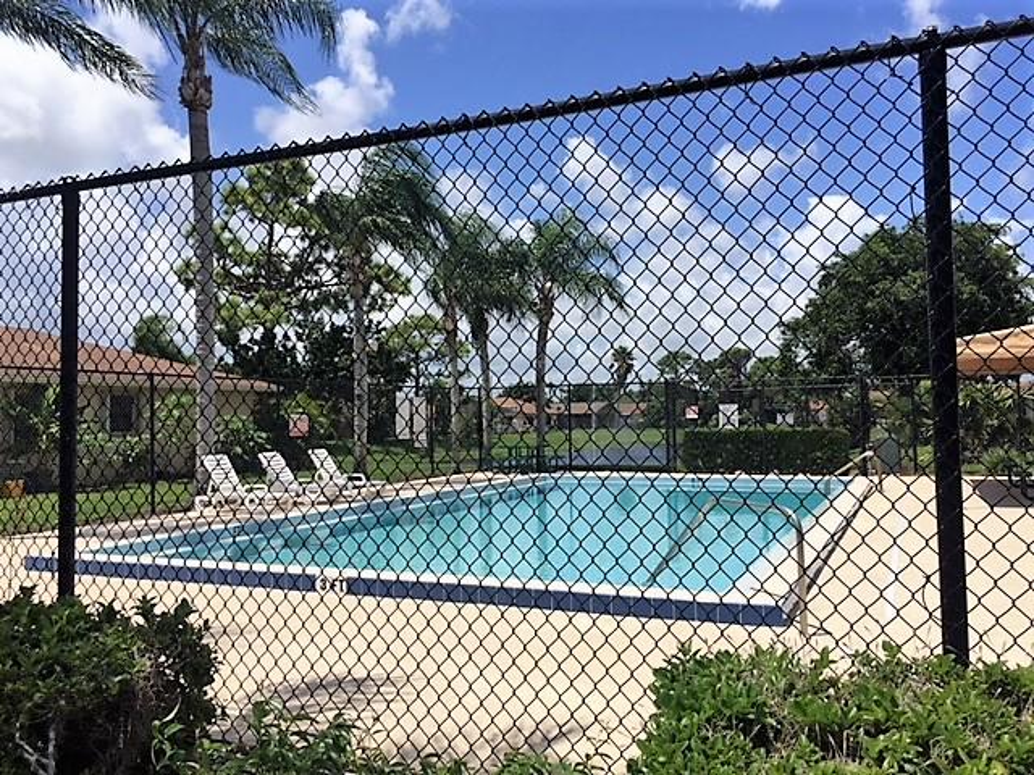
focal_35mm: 29
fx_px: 866
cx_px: 517
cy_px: 388
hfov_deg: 61.7
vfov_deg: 48.2
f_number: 2.2
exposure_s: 1/3300
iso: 32
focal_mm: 4.15
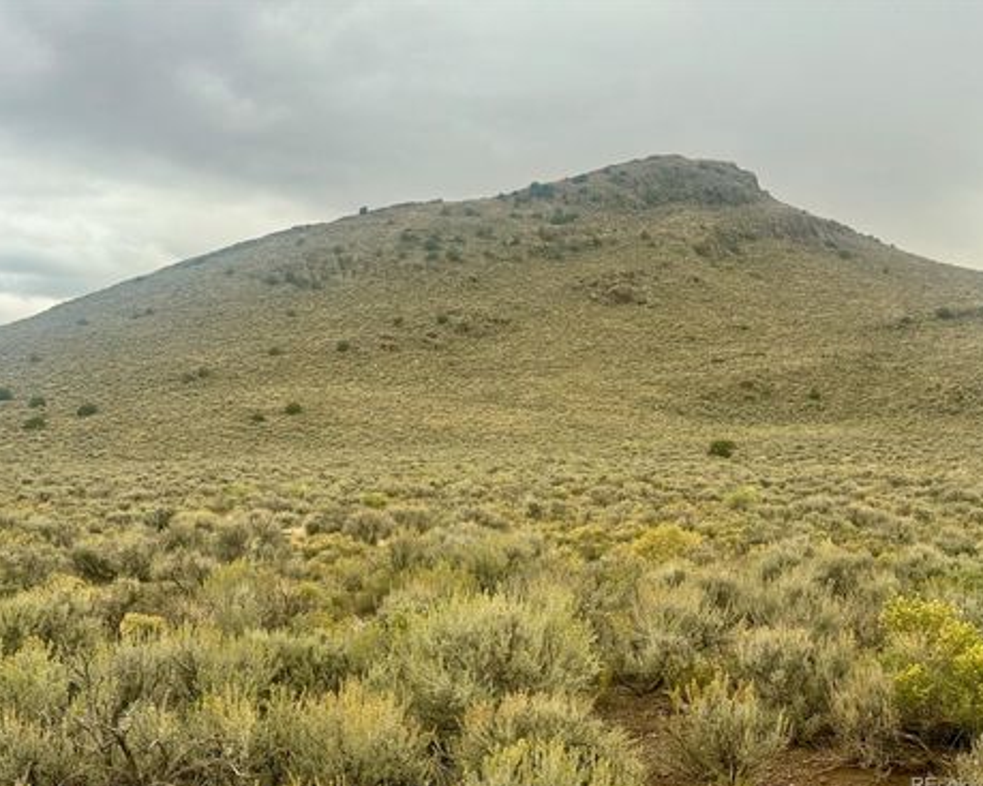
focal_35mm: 51
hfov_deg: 36.7
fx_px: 1483
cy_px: 397
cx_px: 484
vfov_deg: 29.7
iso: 64
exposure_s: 1/323
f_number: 1.78
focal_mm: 6.76
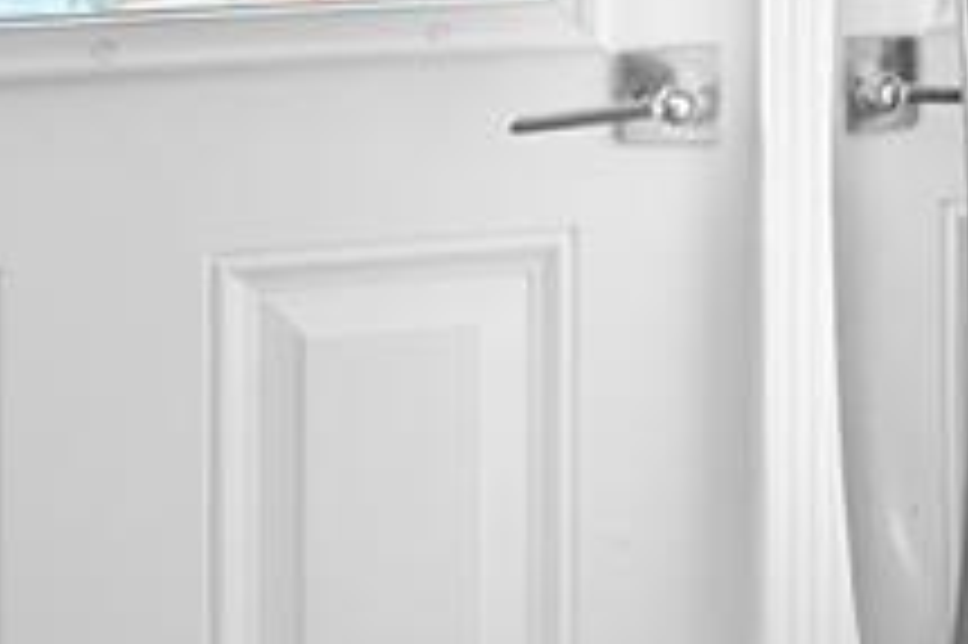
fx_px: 4103
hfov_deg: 11.4
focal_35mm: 153
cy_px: -513
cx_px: 2251
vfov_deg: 8.6
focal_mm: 20.5
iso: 640
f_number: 8
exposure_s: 1/50
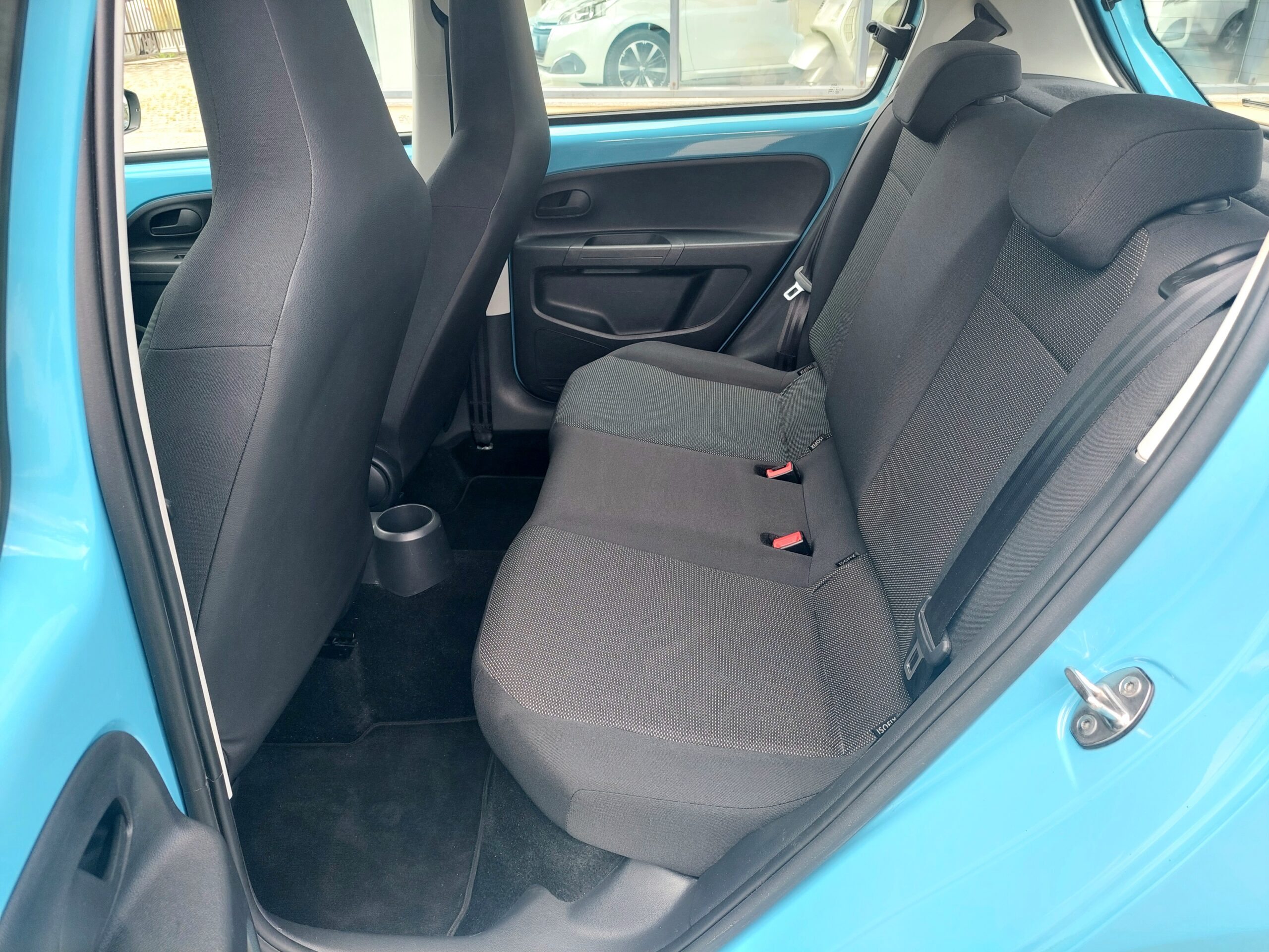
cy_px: 476
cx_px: 634
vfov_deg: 54.9
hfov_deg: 69.4
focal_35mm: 25
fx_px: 916
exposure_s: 1/60.2
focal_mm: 5.23
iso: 40
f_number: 1.8
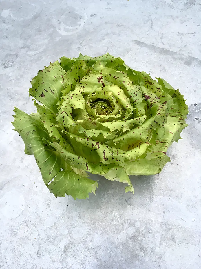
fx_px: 224
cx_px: 100
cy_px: 134
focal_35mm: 29
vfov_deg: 61.7
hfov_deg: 48.2
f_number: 2.2
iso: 25
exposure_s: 1/33
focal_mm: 4.15
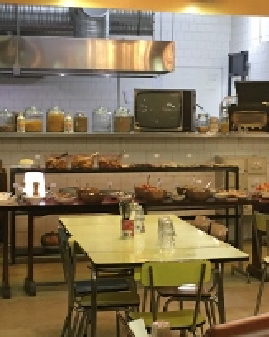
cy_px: 147
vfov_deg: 21.5
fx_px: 886
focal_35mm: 89
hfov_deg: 17.0
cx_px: 256
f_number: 2.2
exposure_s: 1/33
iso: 160
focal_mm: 4.15
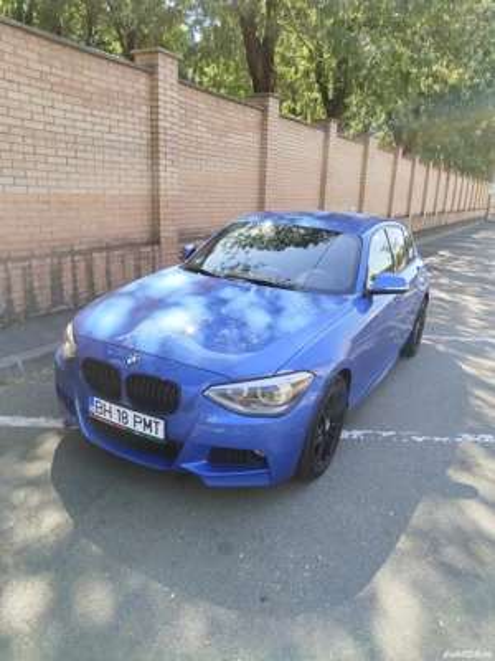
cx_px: 248
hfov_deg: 78.1
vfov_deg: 94.5
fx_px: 305
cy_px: 330
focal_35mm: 16
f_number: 1.9
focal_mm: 1.68
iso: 100
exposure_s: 1/247
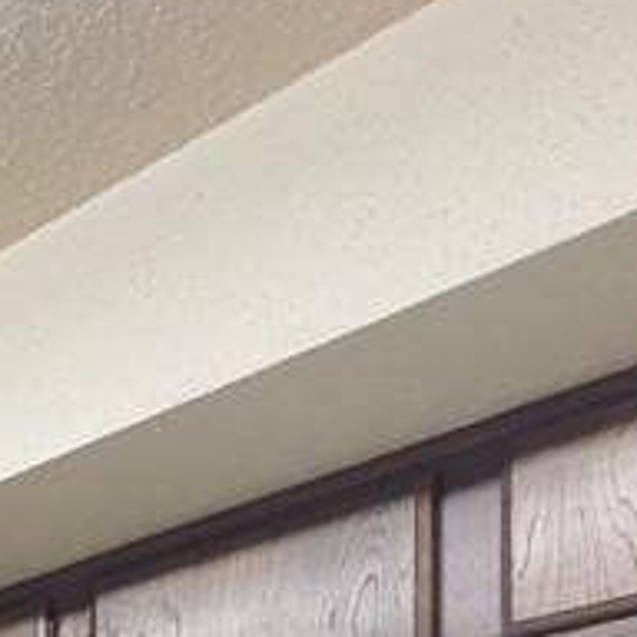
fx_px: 1374
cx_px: -853
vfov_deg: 19.8
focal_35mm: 66
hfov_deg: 15.5
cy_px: 1121
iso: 640
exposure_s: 1/60
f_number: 2.2
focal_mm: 2.22
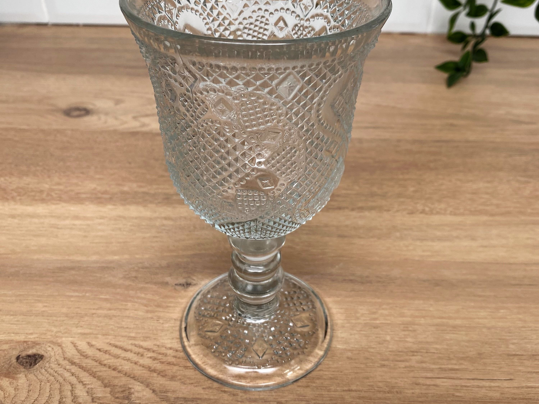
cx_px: 269
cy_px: 193
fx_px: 545
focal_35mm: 35
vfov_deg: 40.7
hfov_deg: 52.6
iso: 40
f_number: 1.8
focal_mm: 4.25
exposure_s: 1/121
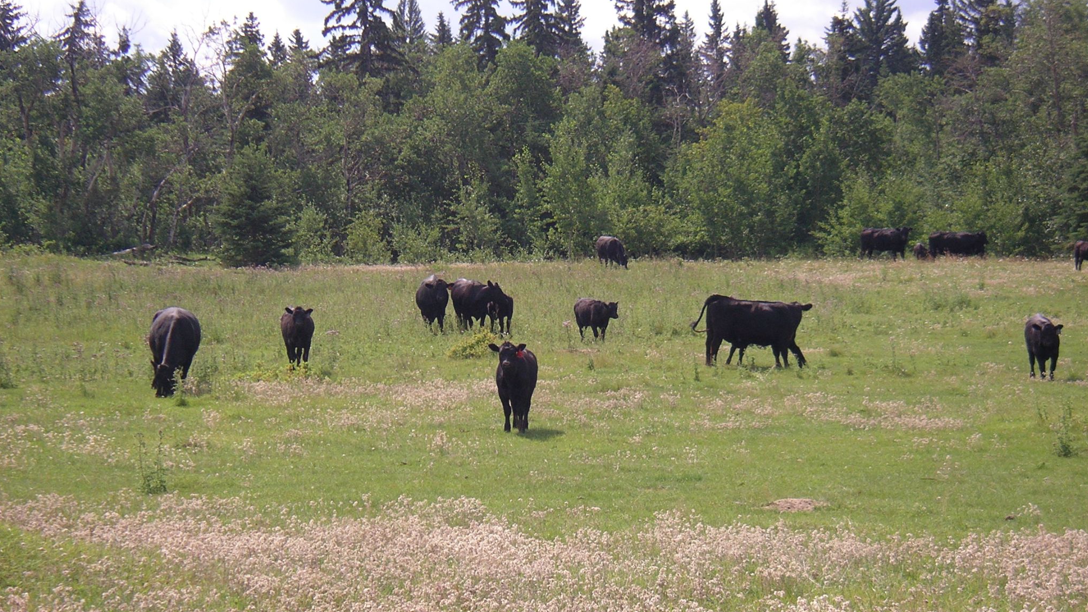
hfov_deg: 18.8
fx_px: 3289
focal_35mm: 114
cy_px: 387
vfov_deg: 10.6
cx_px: 543
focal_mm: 16
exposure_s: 1/500
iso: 50
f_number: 3.9
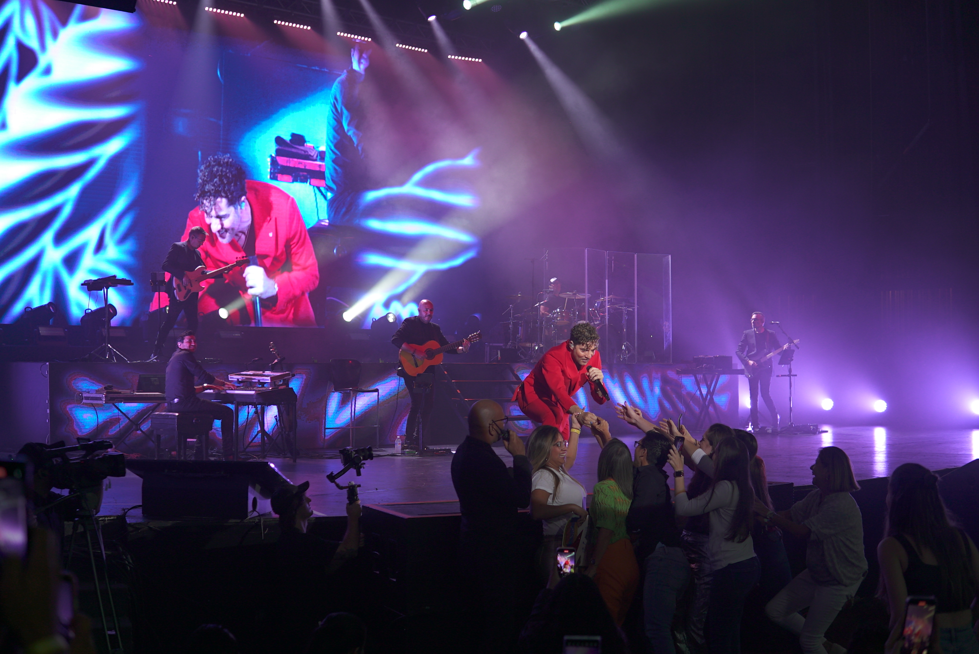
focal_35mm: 45
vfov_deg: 29.9
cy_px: 327
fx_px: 1224
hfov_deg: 43.6
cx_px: 490
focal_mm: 30
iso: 200
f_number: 2.5
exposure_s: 1/200
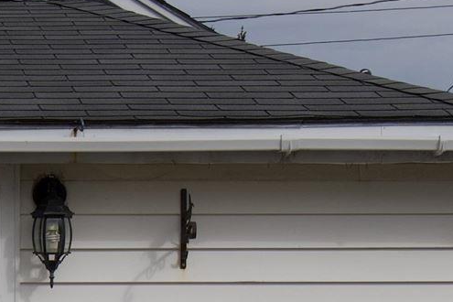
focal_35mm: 186
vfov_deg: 7.3
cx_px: -56
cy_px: 353
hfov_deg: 10.9
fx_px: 2340
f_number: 10
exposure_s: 1/400
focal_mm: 20
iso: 100
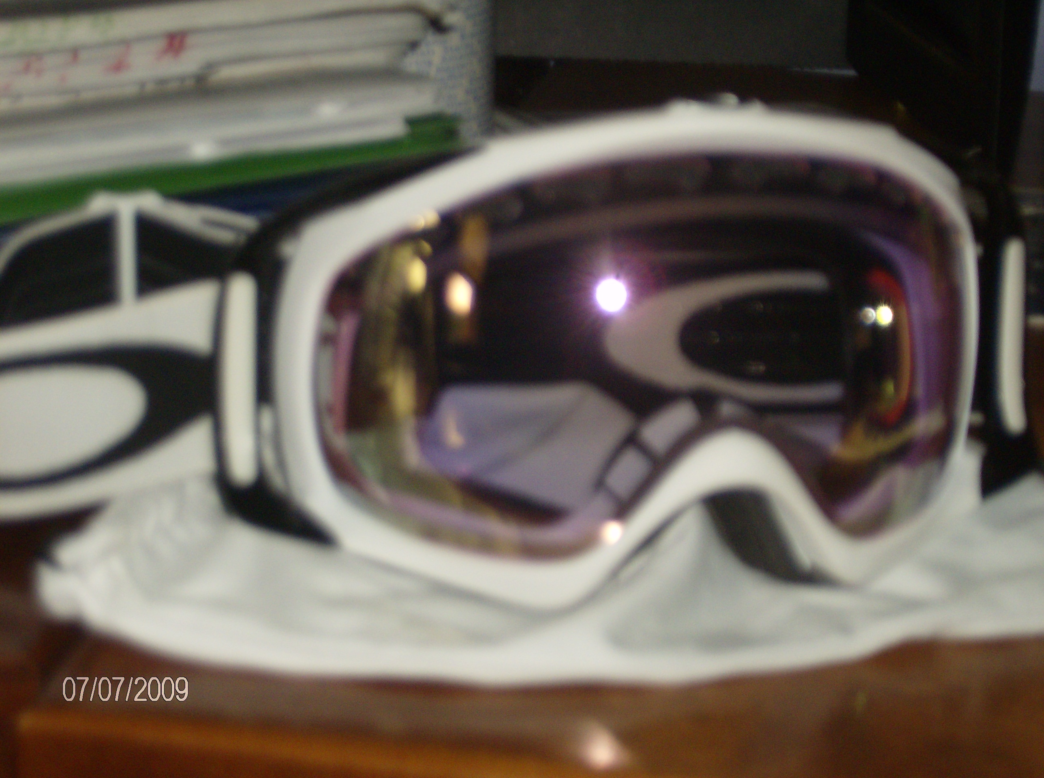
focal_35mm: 109
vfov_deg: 13.5
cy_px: 389
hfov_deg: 18.1
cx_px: 522
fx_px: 3280
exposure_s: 1/125
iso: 200
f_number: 4.8
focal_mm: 18
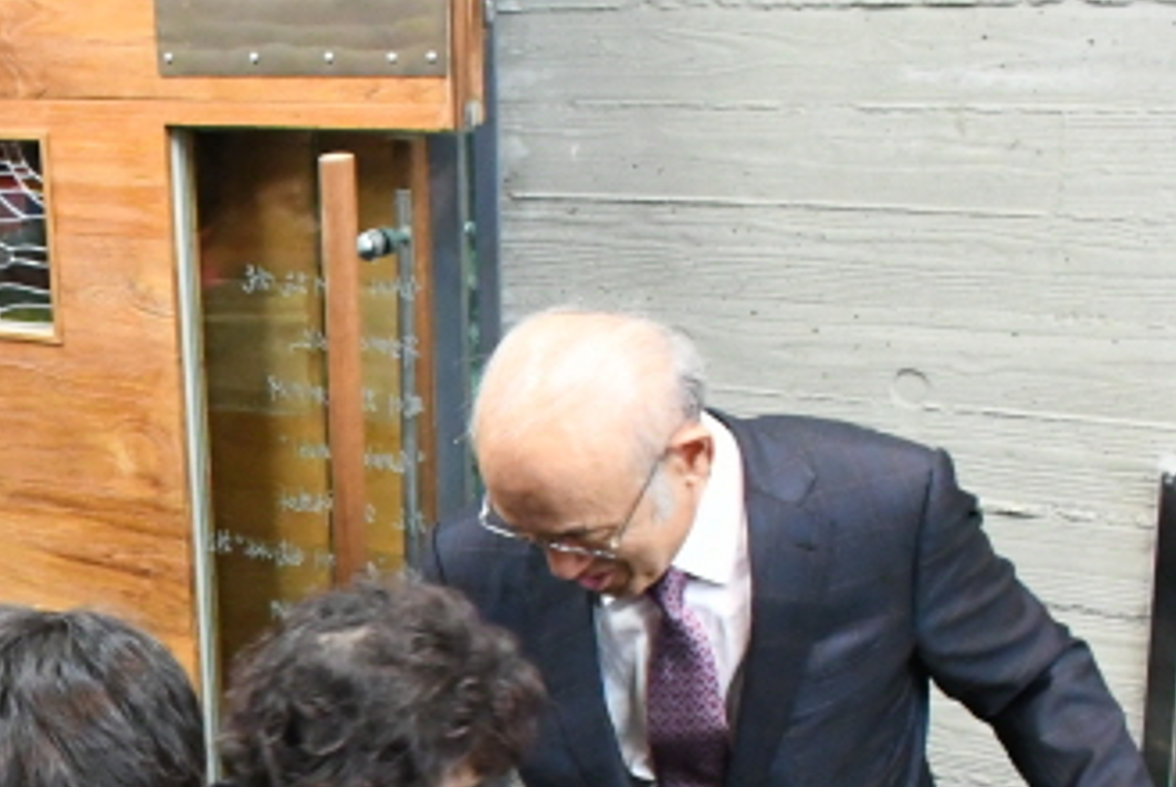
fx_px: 2746
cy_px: 853
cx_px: -265
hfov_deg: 22.2
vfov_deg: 15.9
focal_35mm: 84
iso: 6400
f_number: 4
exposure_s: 1/80
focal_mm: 18
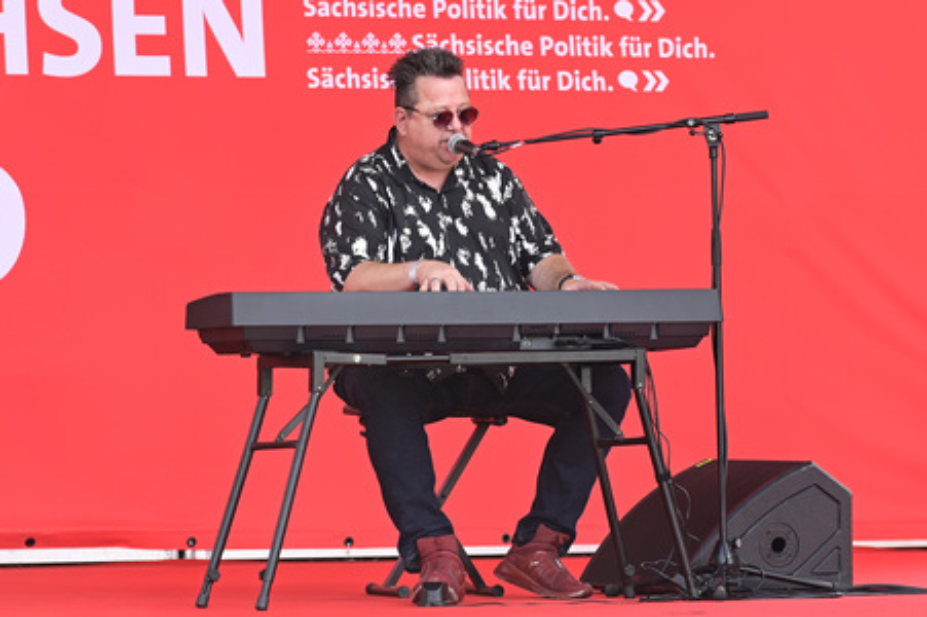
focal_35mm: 200
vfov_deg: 6.9
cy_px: 308
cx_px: 464
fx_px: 5146
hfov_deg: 10.3
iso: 320
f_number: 5.6
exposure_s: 1/200
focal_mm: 200
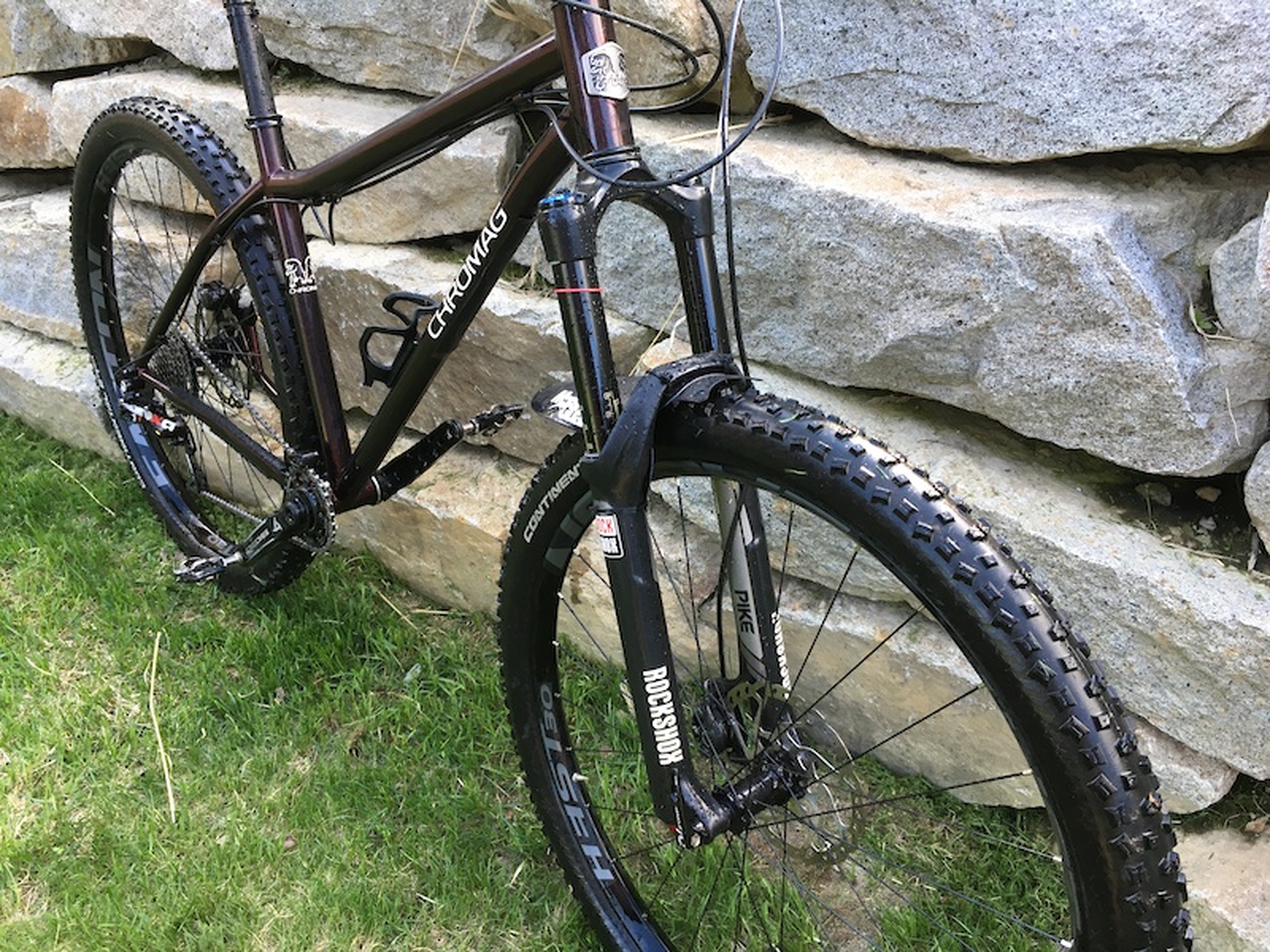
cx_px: 635
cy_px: 476
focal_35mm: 29
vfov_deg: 48.2
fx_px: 1064
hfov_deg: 61.7
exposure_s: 1/40
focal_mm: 4.15
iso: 25
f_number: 2.2
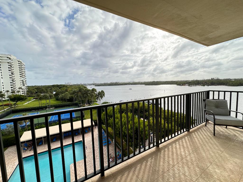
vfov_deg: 85.7
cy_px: 91
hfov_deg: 102.1
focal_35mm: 14
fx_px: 98
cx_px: 122
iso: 50
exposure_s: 1/727
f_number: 2.2
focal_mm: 2.22
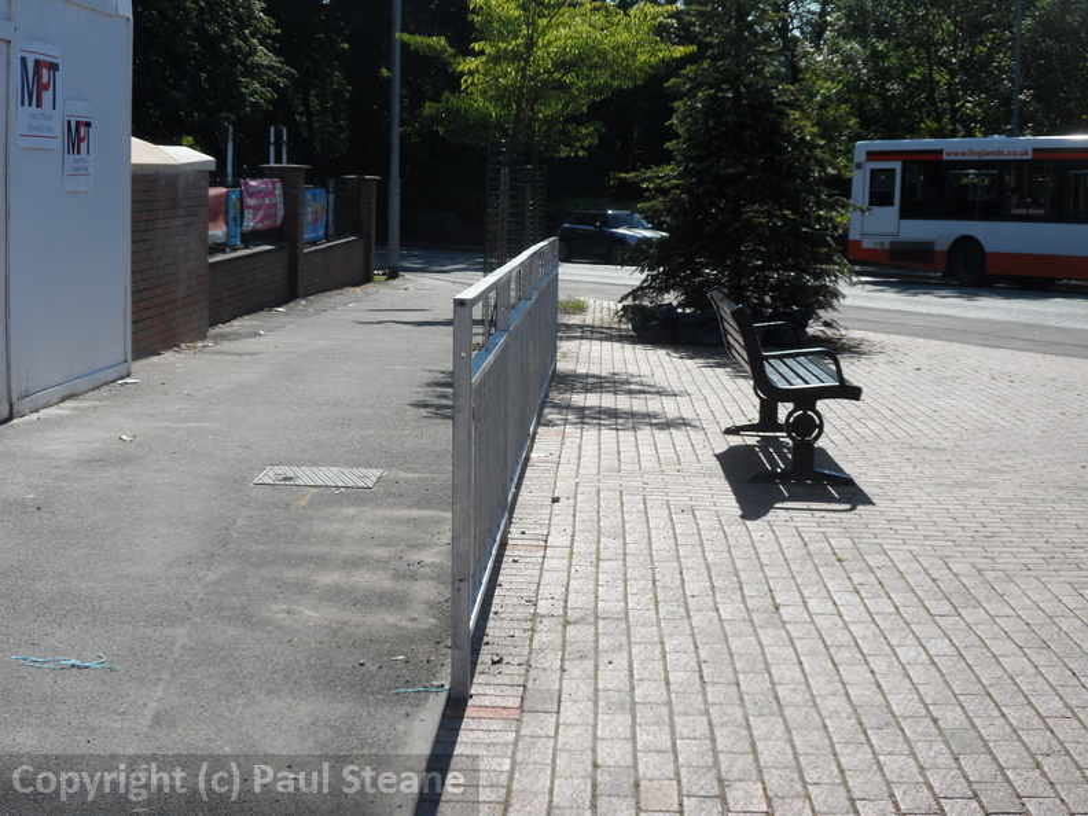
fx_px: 1697
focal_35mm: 54
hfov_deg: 35.5
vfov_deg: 27.0
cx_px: 544
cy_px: 408
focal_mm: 9.8
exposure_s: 1/750
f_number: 4.1
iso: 80
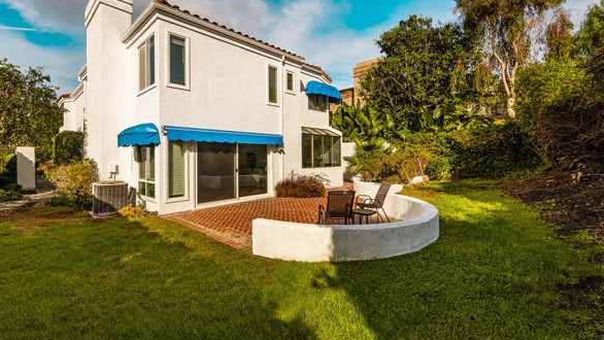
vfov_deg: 66.9
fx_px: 256
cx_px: 281
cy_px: 151
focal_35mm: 16
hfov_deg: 99.2
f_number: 18
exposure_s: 1/250
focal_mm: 14
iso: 100
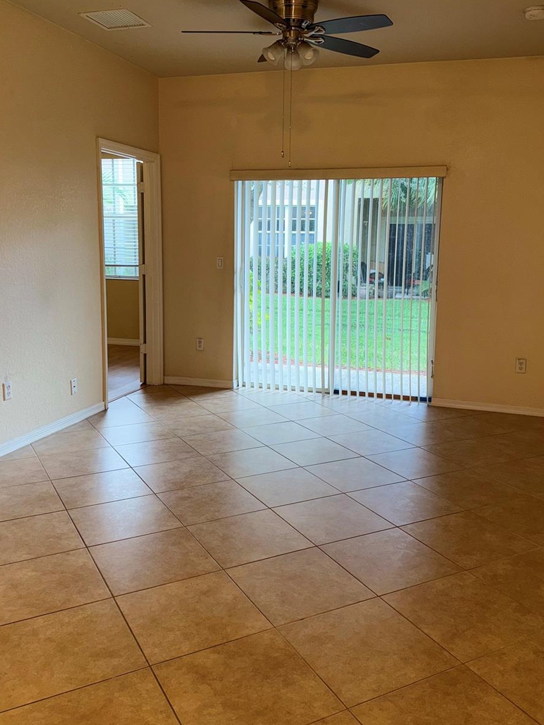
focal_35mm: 31
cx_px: 275
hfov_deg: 45.4
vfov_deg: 58.2
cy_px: 326
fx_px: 649
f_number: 1.78
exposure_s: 1/30
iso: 50
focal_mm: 6.76
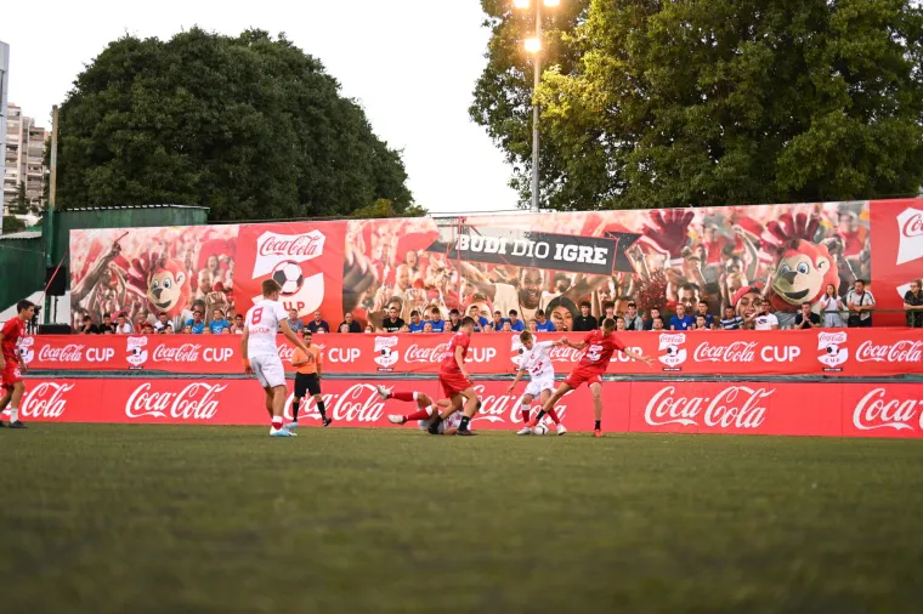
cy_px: 307
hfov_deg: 39.6
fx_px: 1281
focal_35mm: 50
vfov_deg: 27.0
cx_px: 462
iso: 640
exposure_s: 1/500
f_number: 1.6
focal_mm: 50
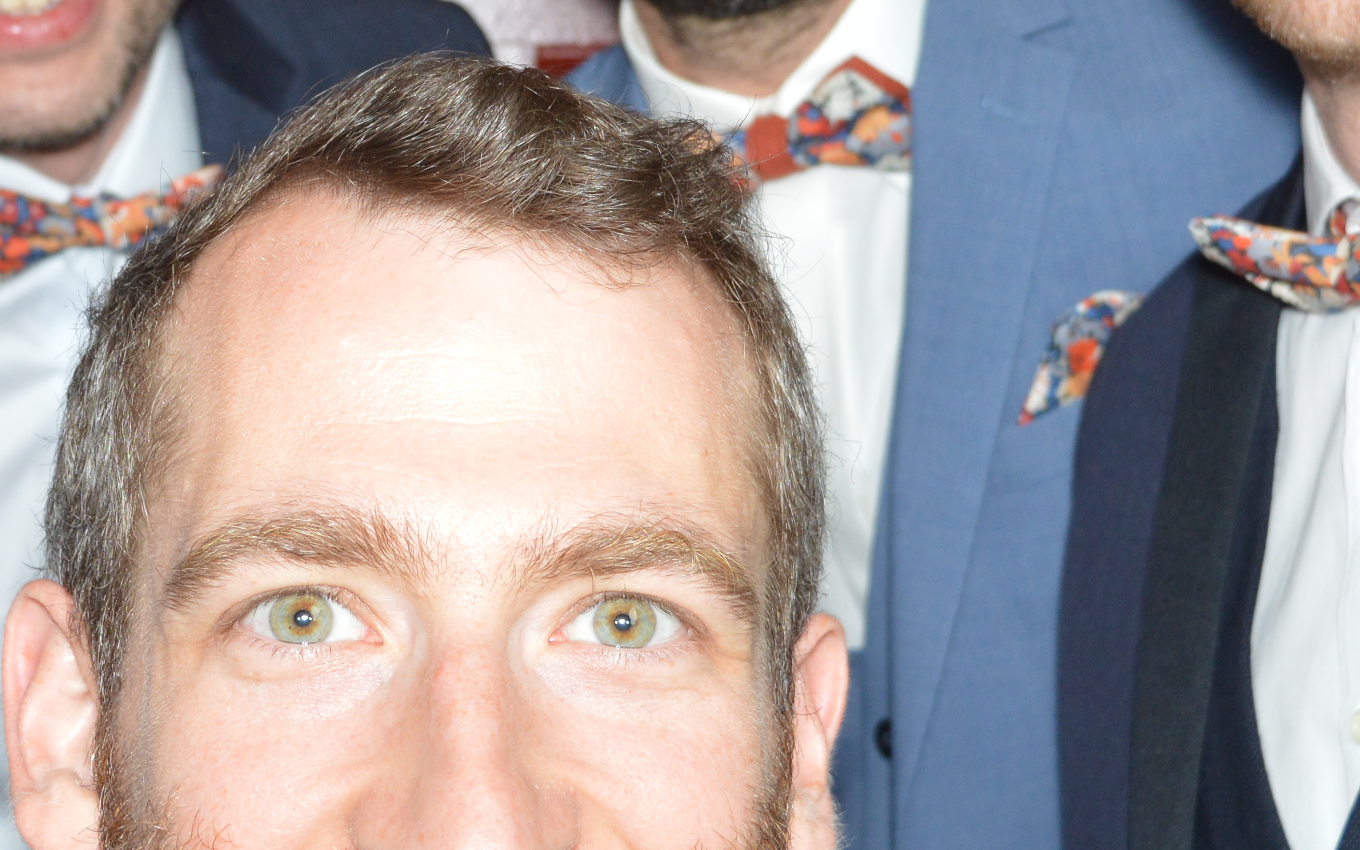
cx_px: 509
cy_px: 175
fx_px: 3521
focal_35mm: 95
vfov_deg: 13.7
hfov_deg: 21.8
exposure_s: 1/100
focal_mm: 26
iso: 400
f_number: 5.6
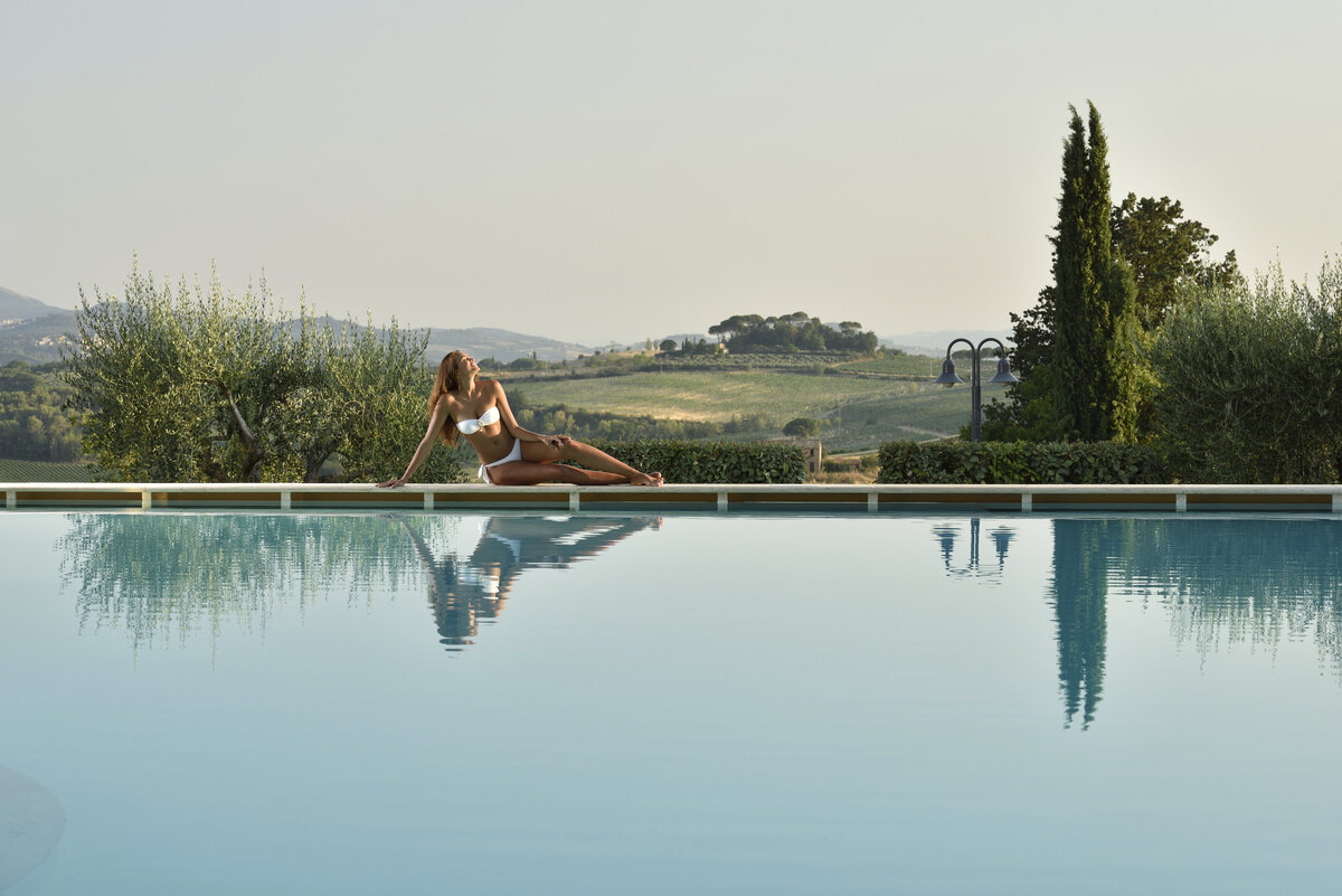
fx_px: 2797
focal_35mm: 75
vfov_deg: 18.2
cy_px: 448
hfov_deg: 27.0
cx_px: 671
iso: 200
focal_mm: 75
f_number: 10
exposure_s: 1/200
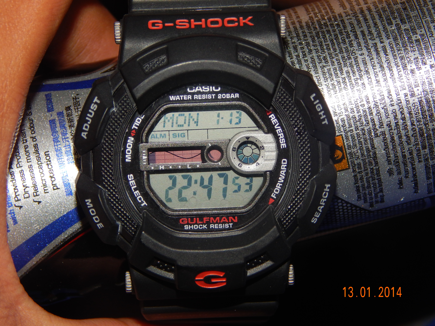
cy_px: 163
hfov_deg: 17.1
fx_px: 1445
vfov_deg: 12.9
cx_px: 218
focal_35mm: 115
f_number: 9.2
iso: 200
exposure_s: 1/60
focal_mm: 20.5
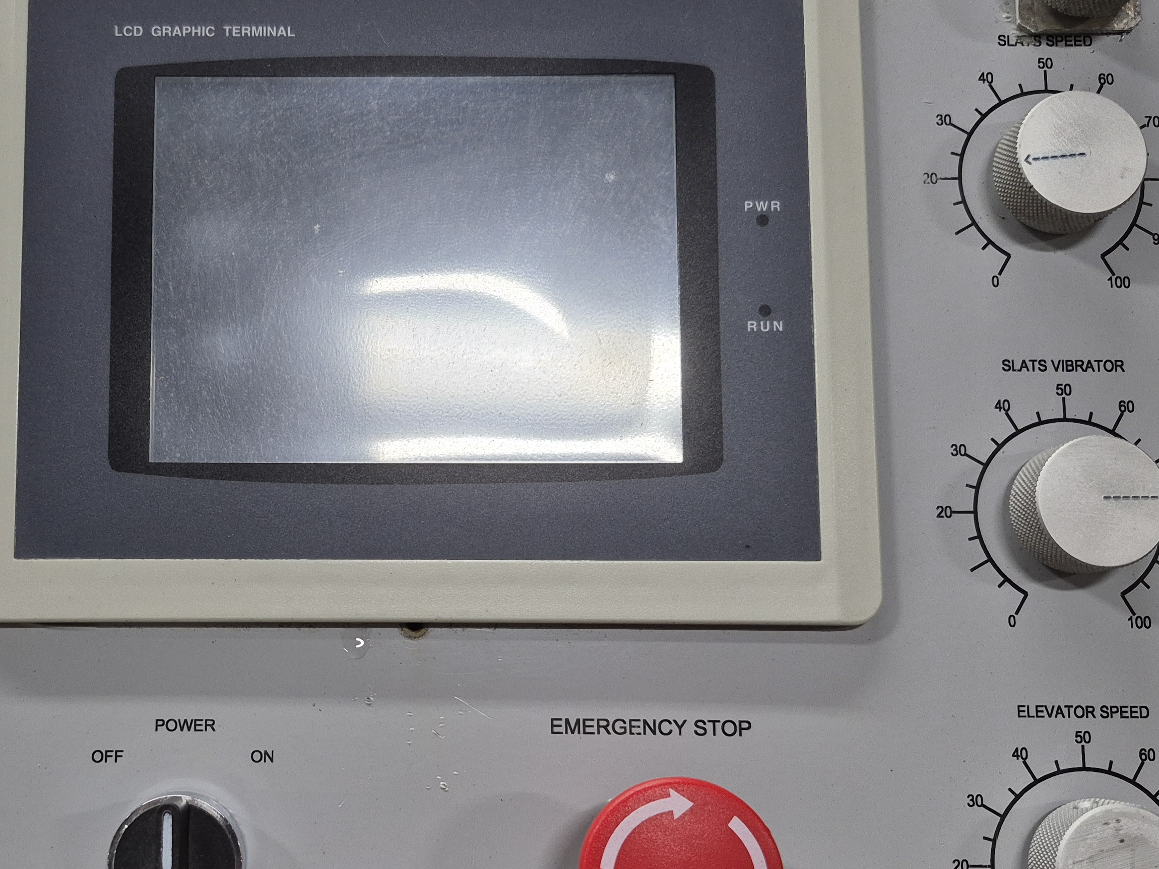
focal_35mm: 40
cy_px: 505
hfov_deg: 45.8
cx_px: 356
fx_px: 1339
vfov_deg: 35.9
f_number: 1.8
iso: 125
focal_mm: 5.4
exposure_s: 1/120
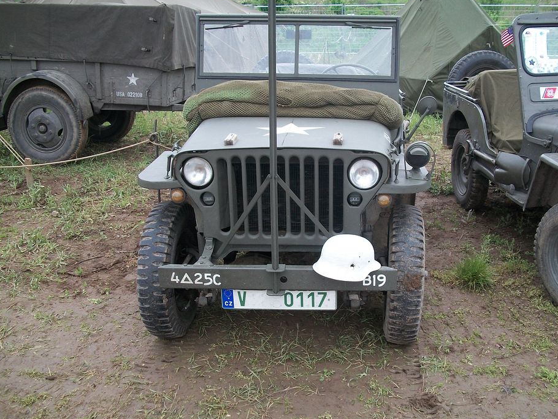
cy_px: 218
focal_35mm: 36
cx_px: 309
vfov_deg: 39.7
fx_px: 580
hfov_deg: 51.2
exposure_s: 1/200
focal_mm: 5.7
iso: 80
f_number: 2.9
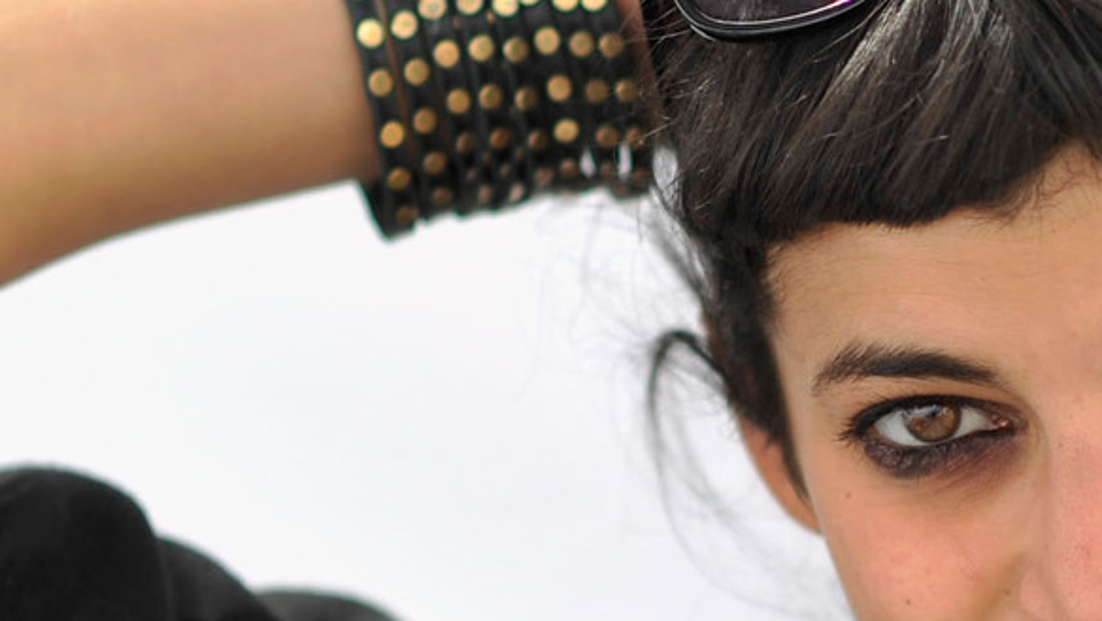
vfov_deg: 3.9
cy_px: 519
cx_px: 1045
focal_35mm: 312
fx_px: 9120
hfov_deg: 6.9
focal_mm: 85
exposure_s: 1/800
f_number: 2
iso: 100
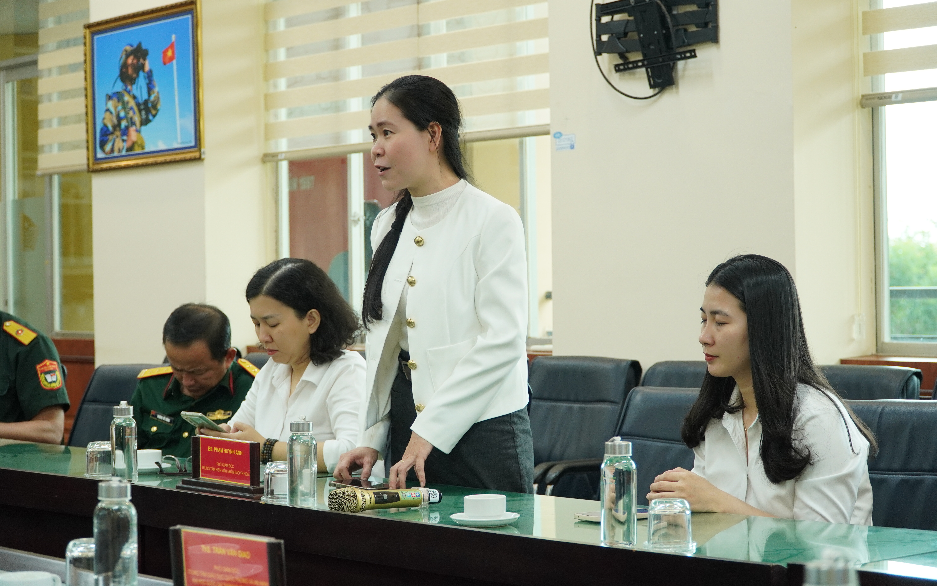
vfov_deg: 18.3
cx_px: 472
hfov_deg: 29.0
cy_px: 281
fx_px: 1813
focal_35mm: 71
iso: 800
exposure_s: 1/80
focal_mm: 46
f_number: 4
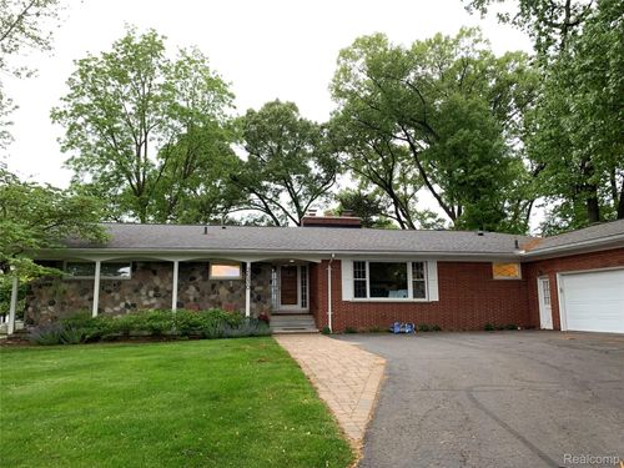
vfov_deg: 53.1
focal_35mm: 26
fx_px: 469
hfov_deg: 67.3
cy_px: 234
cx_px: 312
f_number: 1.8
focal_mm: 4.25
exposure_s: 1/121
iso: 50
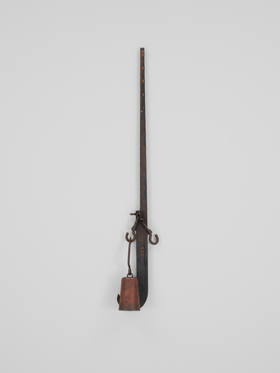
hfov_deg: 28.6
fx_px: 550
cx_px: 140
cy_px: 186
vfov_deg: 37.5
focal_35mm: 51
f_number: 11
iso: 64
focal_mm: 80
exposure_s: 1/125
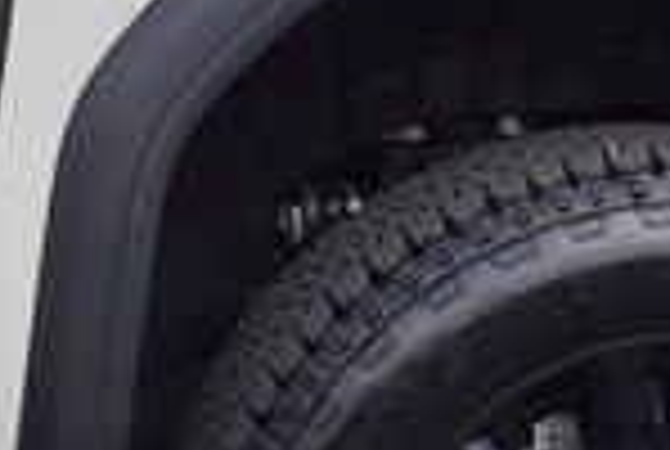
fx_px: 5565
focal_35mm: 298
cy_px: -18
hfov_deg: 6.7
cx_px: -553
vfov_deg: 4.6
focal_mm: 29
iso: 100
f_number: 7.1
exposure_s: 1/125
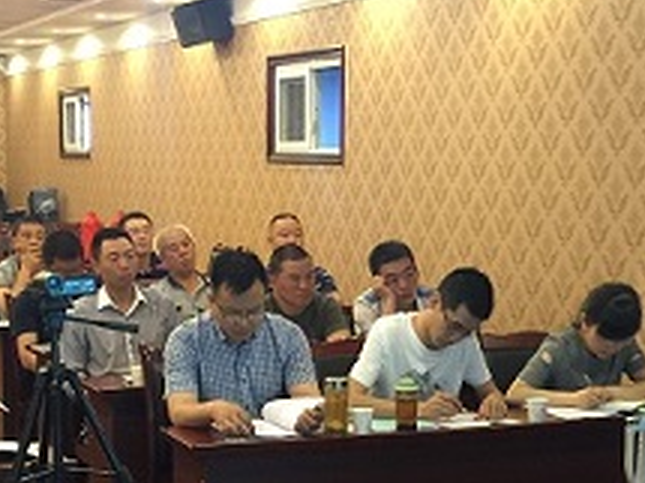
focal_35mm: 81
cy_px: 345
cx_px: 309
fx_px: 1508
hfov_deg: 24.1
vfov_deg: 18.1
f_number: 2.2
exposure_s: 1/4
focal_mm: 4.15
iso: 100
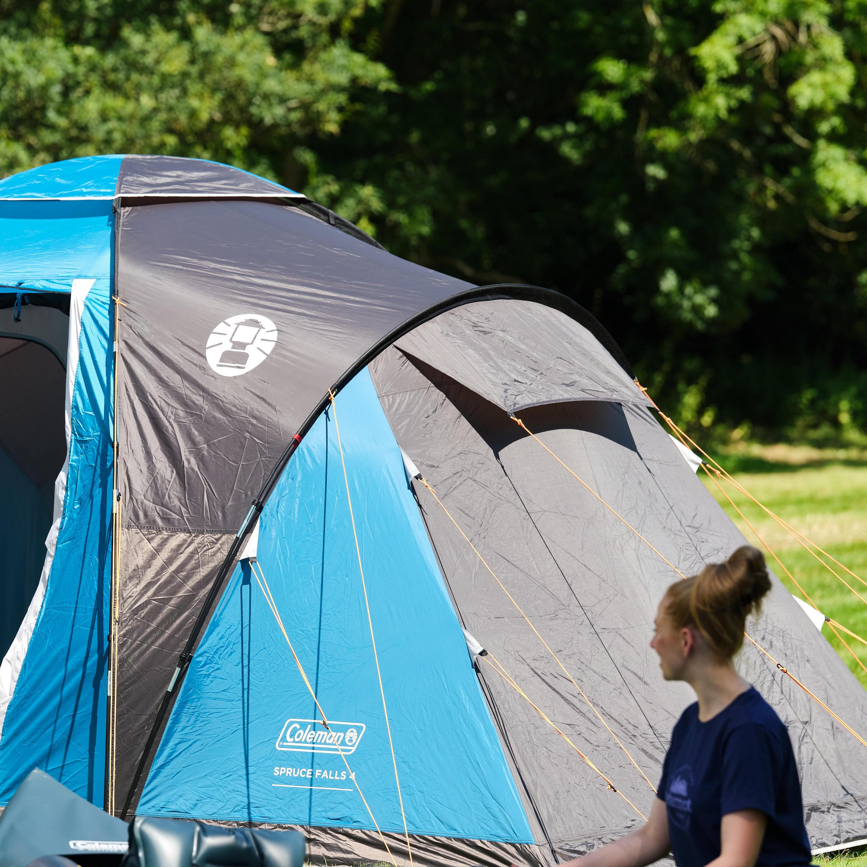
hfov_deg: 9.5
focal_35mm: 184
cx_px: 213
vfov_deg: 9.5
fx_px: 5214
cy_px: 463
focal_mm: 110
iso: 500
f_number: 3.2
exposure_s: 1/2000
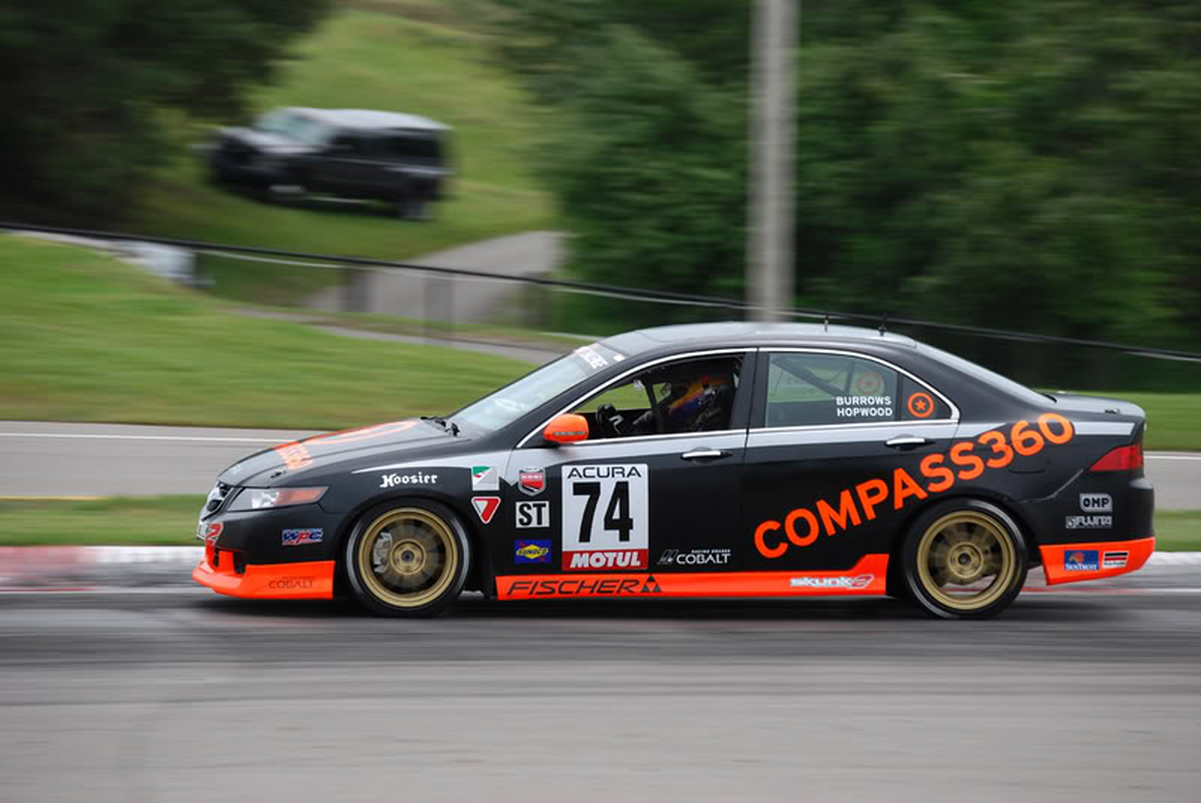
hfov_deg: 10.2
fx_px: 6762
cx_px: 600
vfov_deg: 6.8
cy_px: 402
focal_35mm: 202
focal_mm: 135
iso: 100
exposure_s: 1/200
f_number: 8
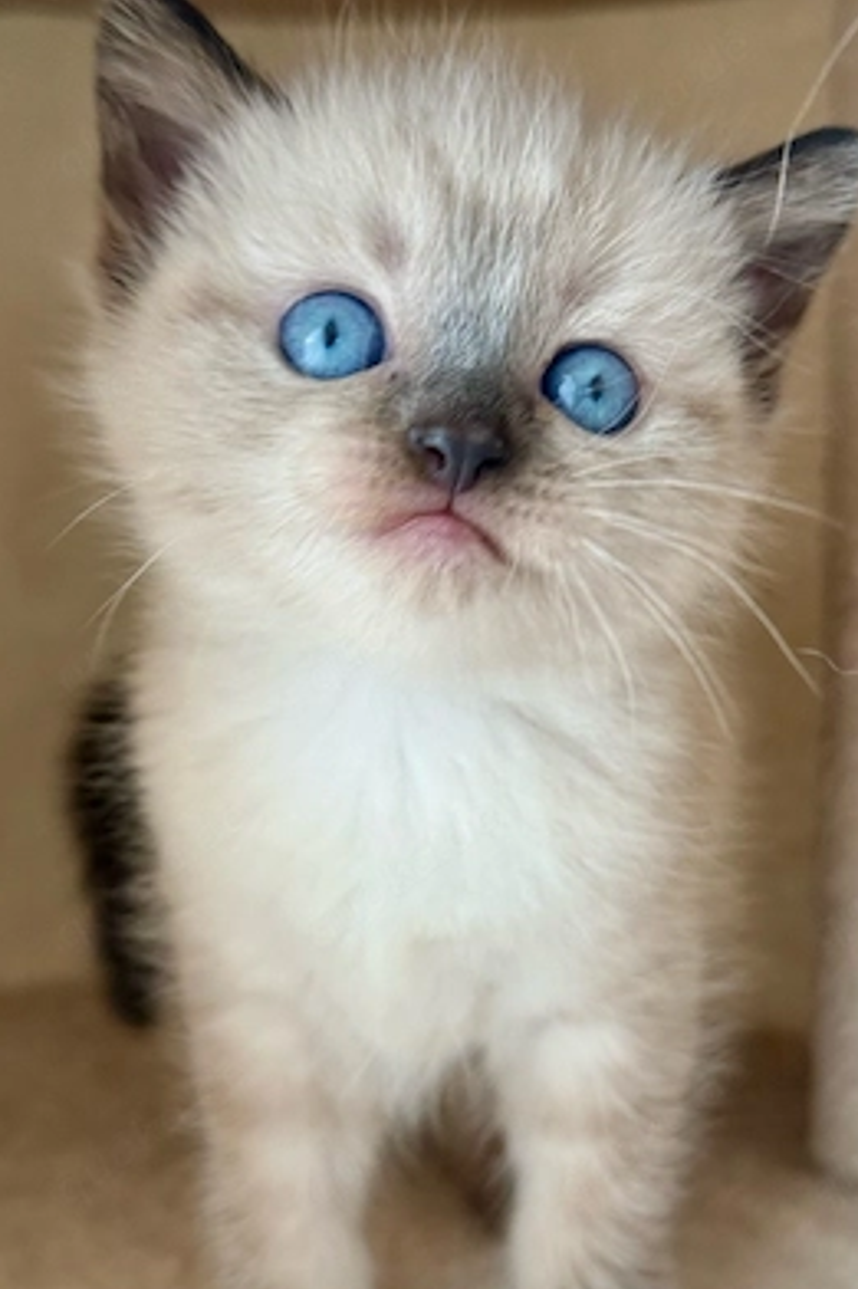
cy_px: 654
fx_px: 1825
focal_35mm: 51
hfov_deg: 26.4
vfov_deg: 38.9
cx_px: 473
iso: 100
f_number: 1.78
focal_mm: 6.76
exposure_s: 1/60
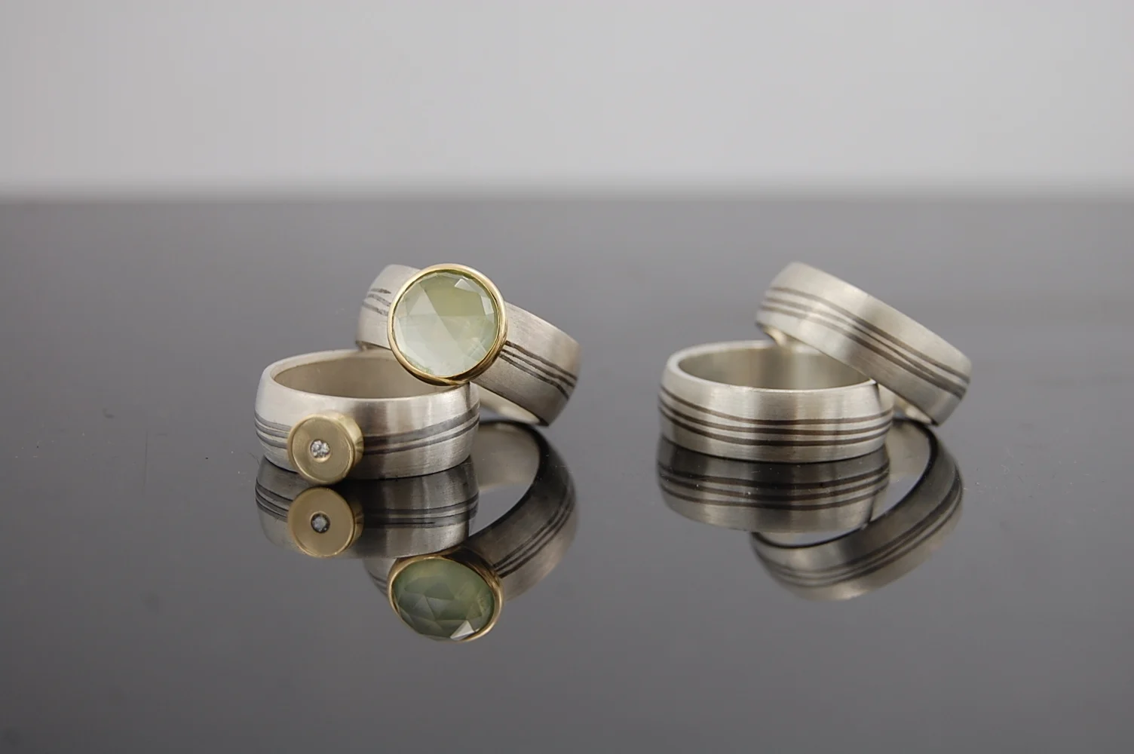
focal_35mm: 69
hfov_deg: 29.3
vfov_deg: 19.7
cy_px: 377
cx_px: 567
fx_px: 2172
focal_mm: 46
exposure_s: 1/60
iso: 200
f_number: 5.6
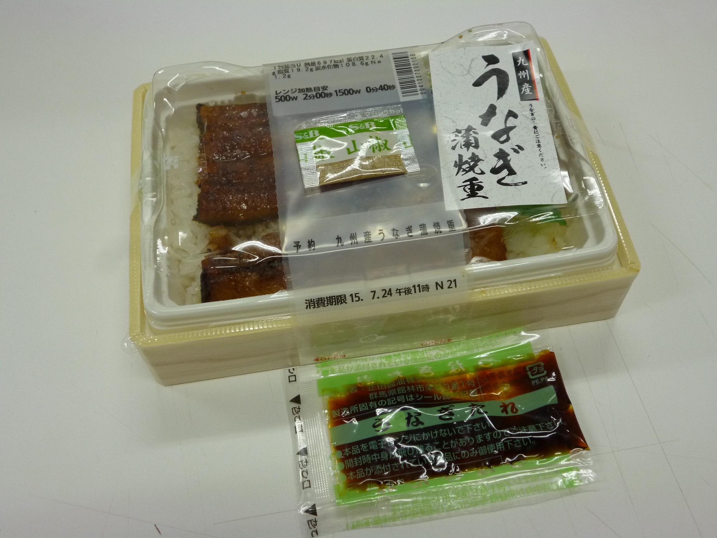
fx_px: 746
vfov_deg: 39.7
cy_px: 269
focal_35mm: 36
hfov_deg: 51.4
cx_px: 358
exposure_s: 1/60
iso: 250
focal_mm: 6.4
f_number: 3.5
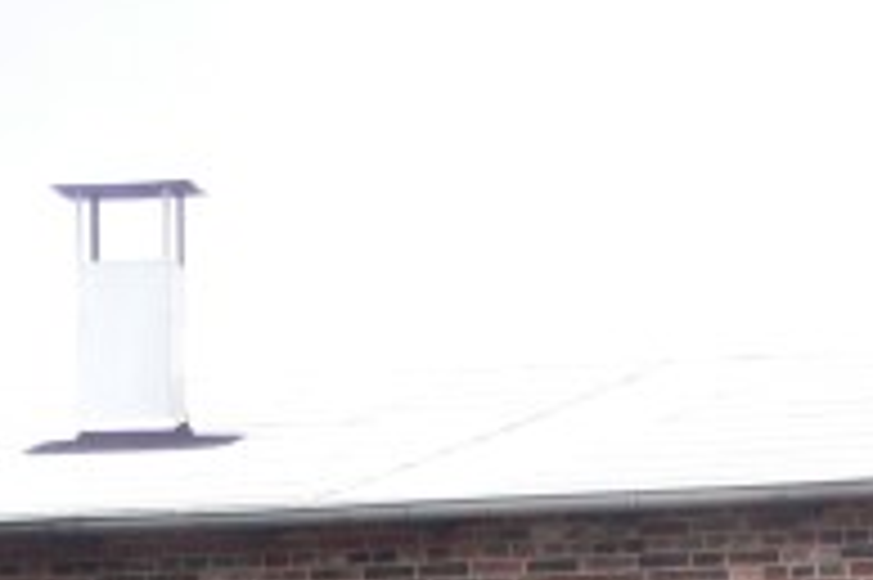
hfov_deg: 5.2
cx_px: -50
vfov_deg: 3.4
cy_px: 1149
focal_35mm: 395
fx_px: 9570
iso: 100
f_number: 5
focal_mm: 17.4
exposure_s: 1/40
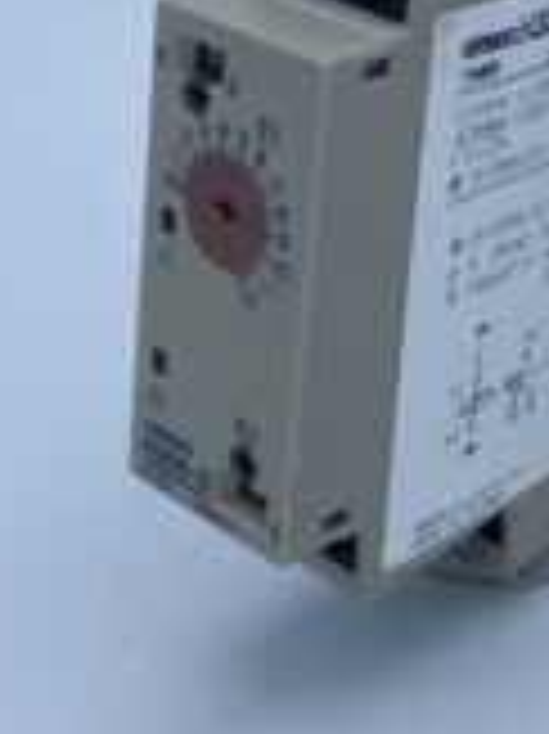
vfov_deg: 29.7
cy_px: 167
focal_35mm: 64
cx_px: 472
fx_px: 1355
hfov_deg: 22.5
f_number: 1.8
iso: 32
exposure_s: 1/1565
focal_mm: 4.25
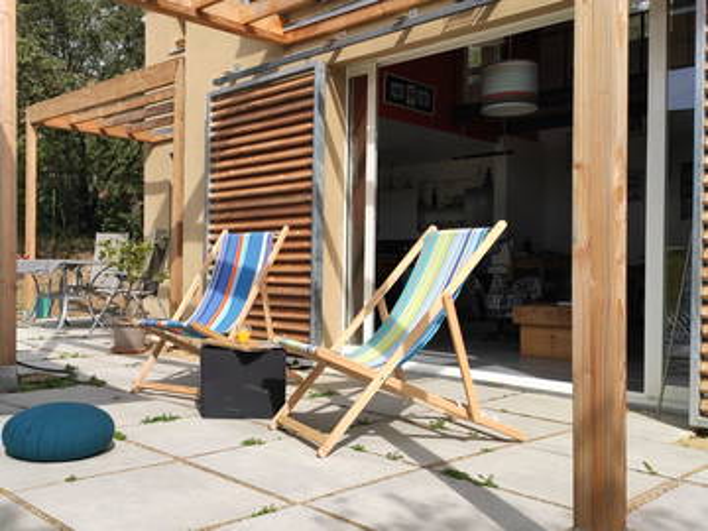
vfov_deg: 53.1
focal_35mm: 26
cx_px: 354
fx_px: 532
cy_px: 266
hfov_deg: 67.3
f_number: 1.75
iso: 112
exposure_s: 1/1101
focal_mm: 4.77
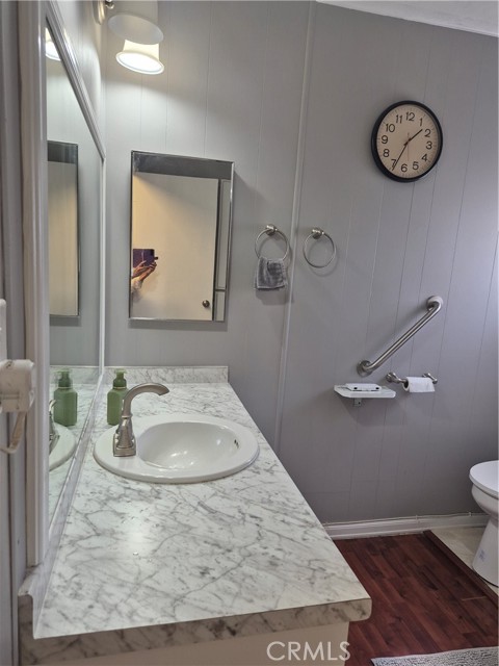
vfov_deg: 73.9
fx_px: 442
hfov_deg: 58.9
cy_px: 333
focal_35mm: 23
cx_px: 250
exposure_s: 1/120
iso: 80
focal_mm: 5.4
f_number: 1.8
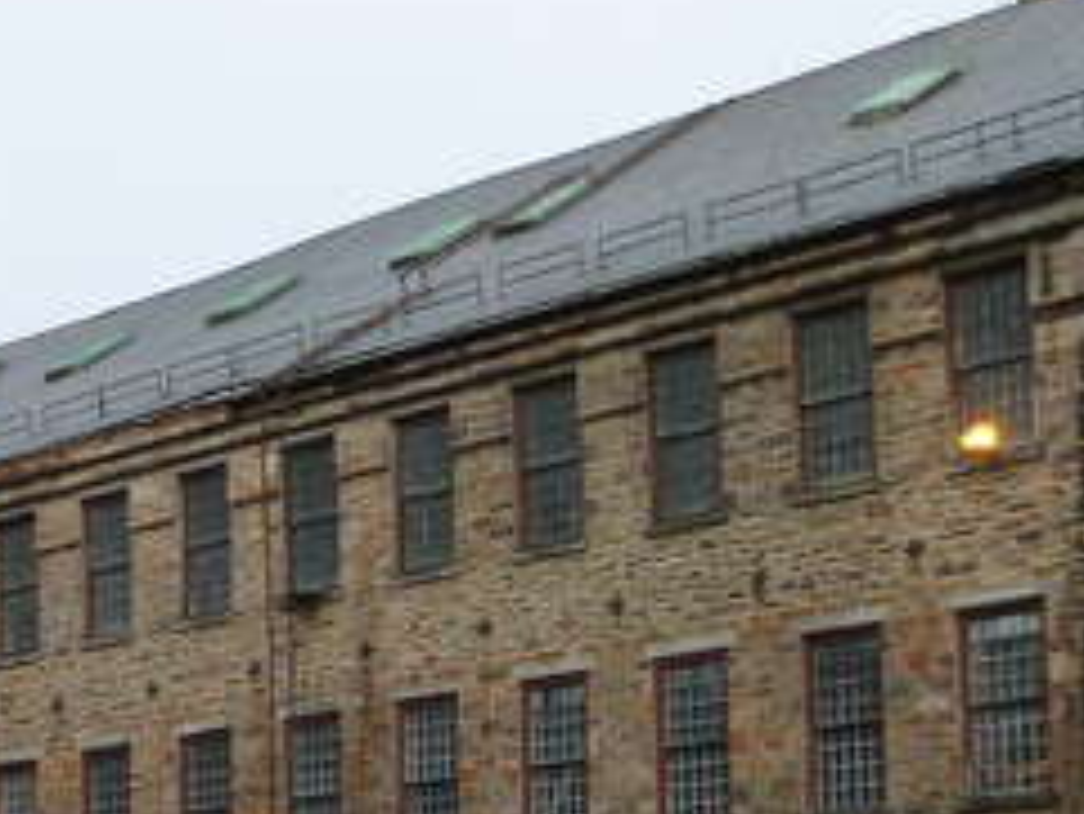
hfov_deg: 20.9
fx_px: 2914
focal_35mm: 93
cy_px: 742
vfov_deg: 15.7
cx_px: 297
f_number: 3.3
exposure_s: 1/320
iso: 160
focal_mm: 5
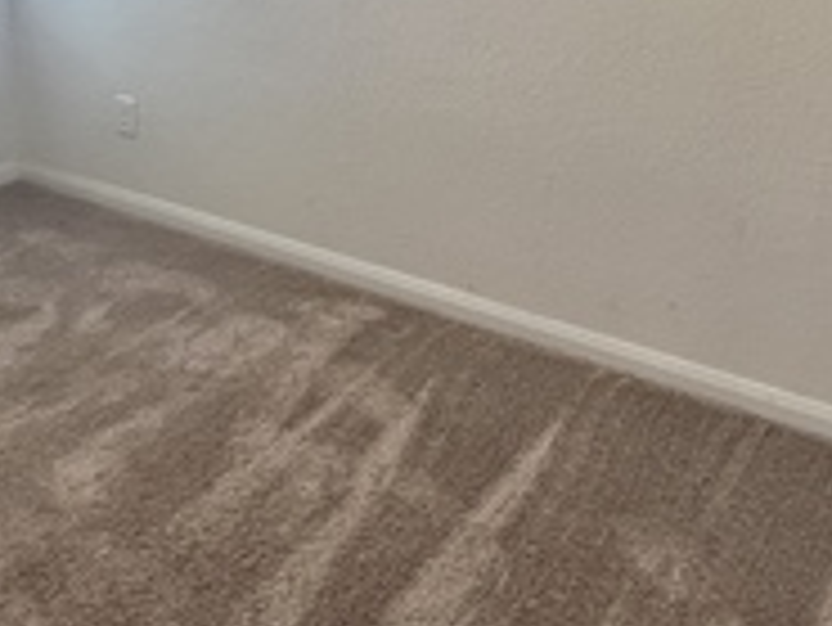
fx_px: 1082
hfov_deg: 41.7
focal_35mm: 45
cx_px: 301
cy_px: 77
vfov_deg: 30.9
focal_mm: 1.57
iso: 125
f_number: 1.8
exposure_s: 1/120
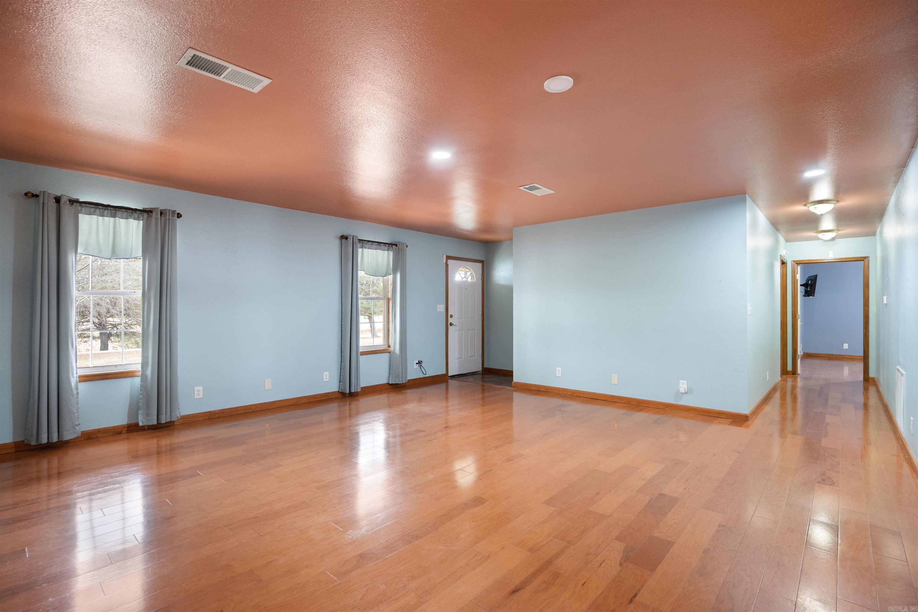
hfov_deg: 96.7
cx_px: 459
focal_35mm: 16
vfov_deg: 73.7
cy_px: 306
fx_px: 408
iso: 1250
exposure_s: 1/13
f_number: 5
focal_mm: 16
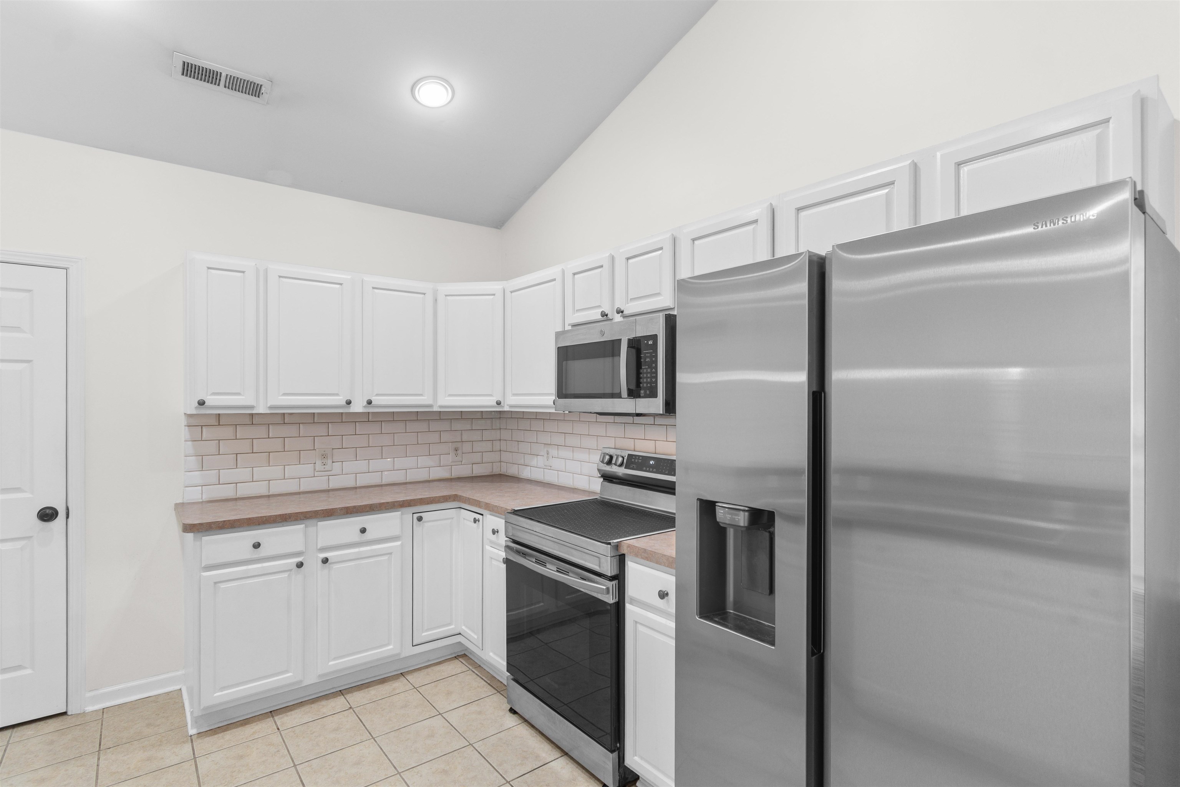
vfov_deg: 73.7
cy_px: 394
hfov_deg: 96.7
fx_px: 524
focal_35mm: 16
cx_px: 590
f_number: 4.8
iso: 100
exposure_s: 1.6
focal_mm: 11
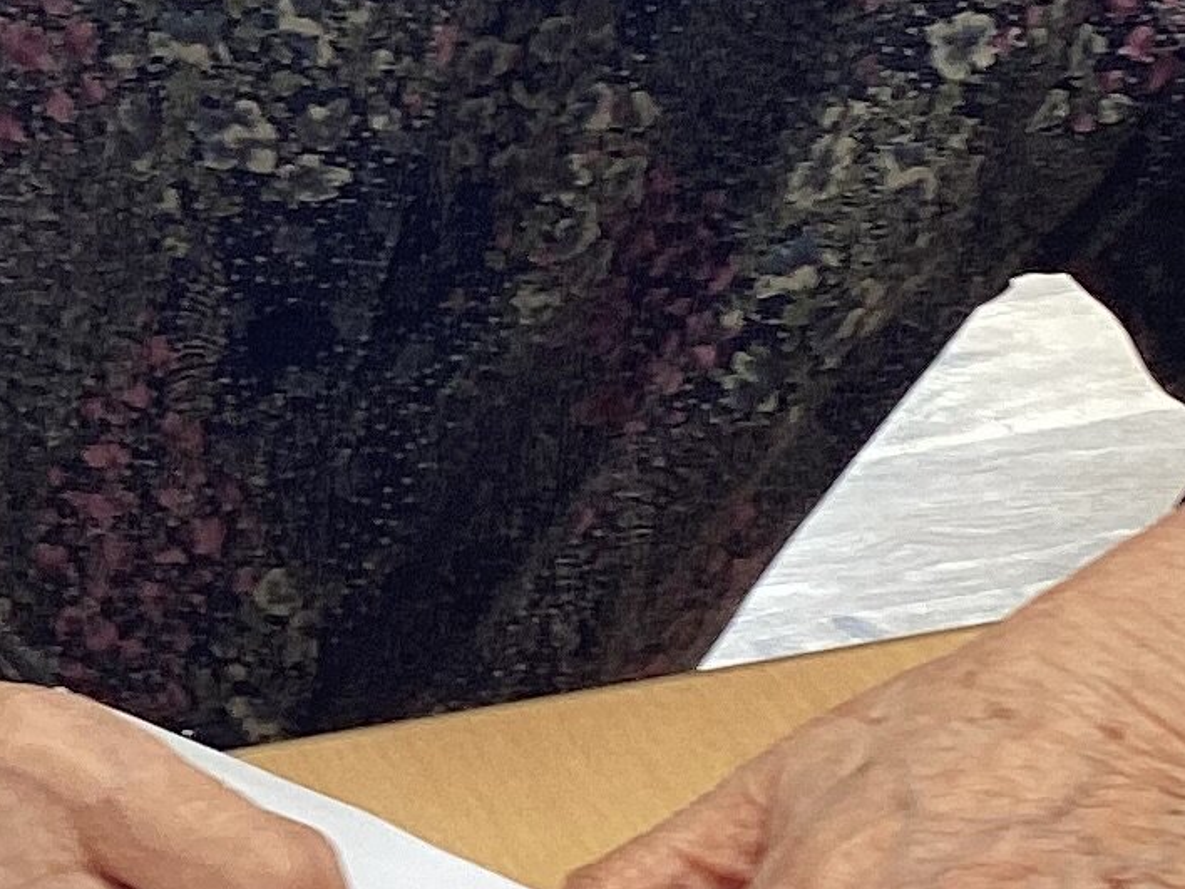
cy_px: 100
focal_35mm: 143
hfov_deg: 13.7
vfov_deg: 10.3
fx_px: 4895
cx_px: 74
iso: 50
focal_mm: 3.3
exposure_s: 1/60
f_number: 2.4
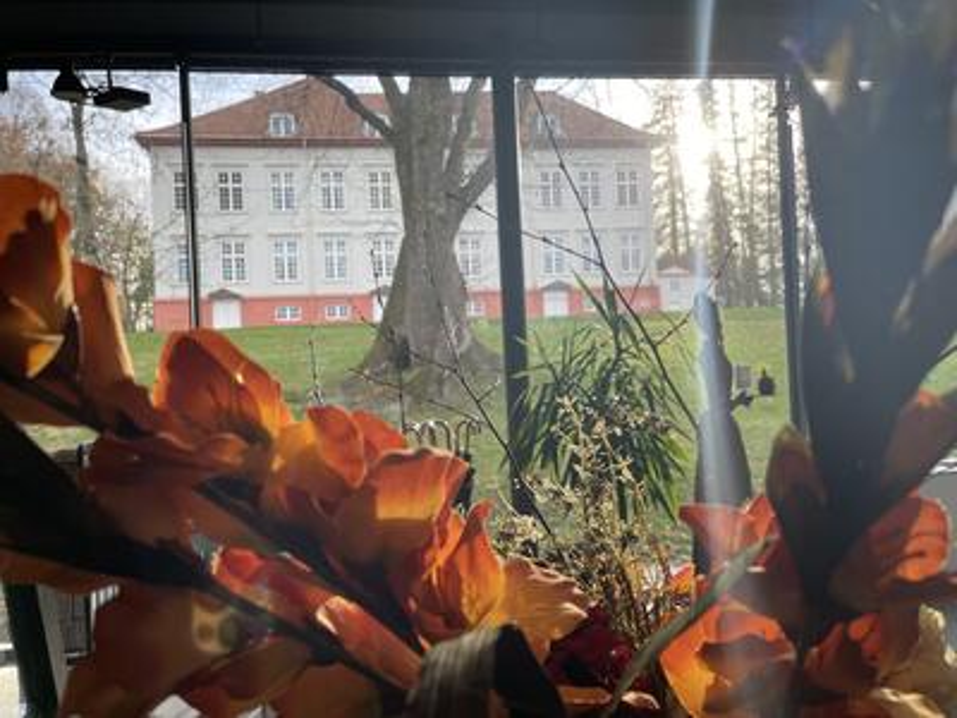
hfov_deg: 67.3
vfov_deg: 53.1
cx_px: 478
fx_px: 719
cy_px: 359
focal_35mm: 26
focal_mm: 5.1
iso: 32
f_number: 1.6
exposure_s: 1/428
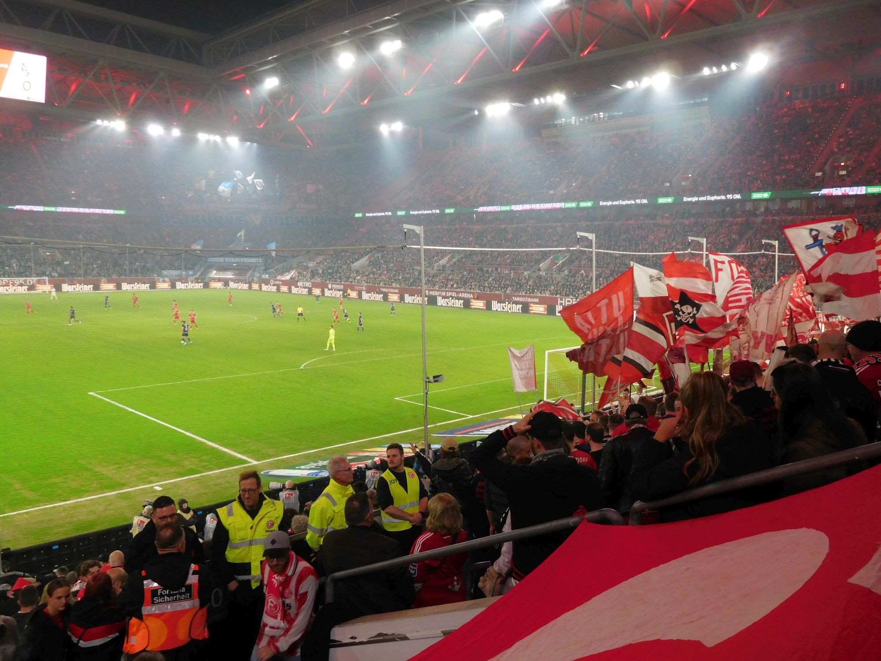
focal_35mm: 28
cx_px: 440
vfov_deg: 49.7
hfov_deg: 63.4
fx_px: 713
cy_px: 330
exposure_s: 1/125
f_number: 3.5
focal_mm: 5
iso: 400
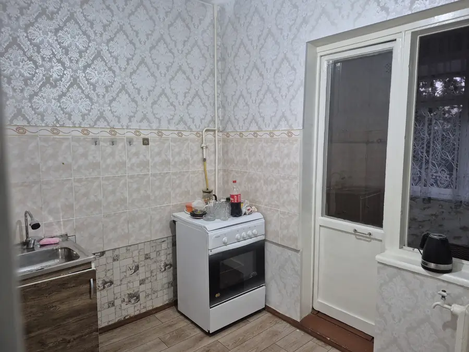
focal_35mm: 23
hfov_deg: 73.9
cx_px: 234
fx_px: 312
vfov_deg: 58.9
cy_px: 176
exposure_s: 1/100
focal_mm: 5.4
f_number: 1.8
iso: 400
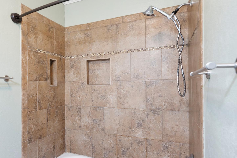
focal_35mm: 27
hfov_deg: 65.6
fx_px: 178
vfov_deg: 47.9
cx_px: 79
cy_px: 85
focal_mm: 19
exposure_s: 3
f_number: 8
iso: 400
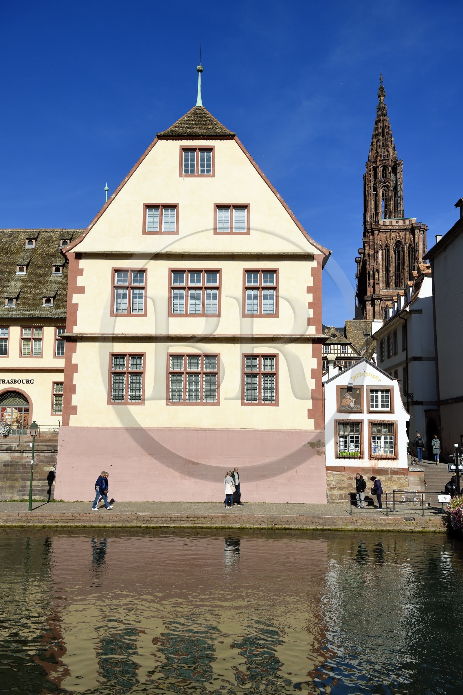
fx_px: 656
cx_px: 232
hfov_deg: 38.9
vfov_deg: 55.8
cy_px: 348
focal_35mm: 34
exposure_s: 1/1000
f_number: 8
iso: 200
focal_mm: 34
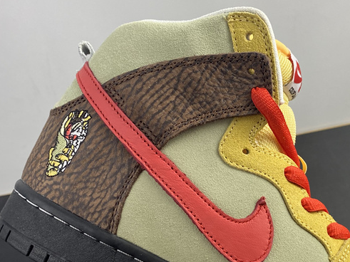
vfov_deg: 27.0
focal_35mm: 53
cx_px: 245
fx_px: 536
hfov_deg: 35.7
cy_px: 206
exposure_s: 1/100
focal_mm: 4.25
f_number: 1.8
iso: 64
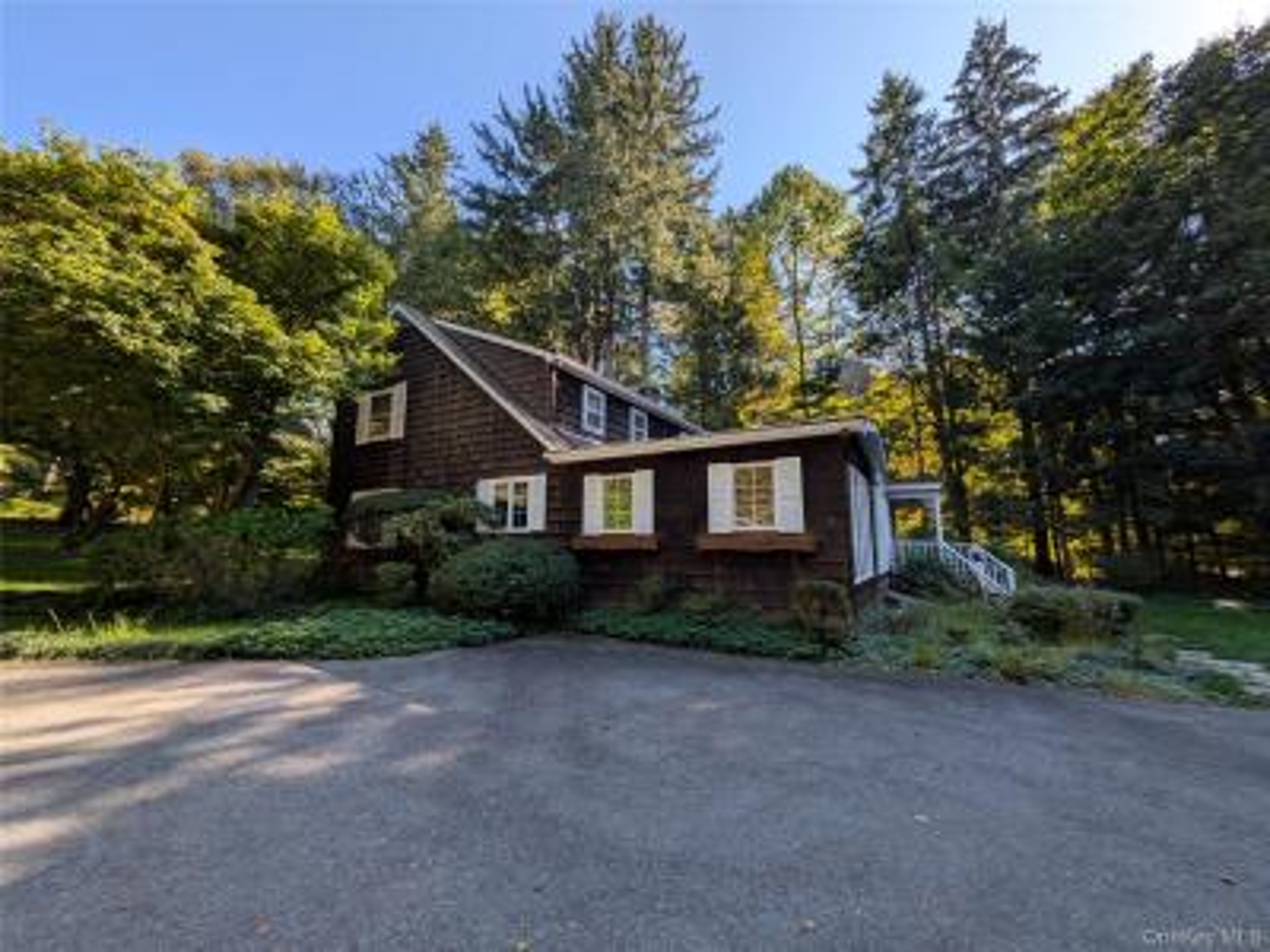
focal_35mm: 14
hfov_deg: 102.1
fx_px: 514
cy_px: 476
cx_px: 635
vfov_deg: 85.7
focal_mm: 1.83
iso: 43
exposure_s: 1/708
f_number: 2.2
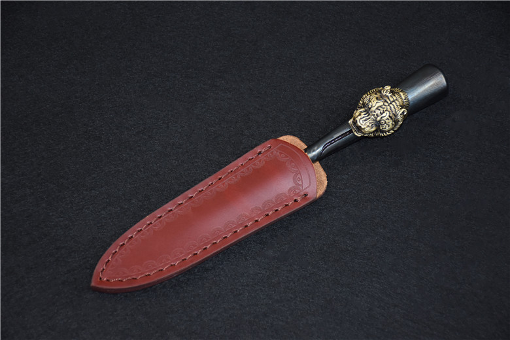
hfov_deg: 18.2
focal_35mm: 112
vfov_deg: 12.2
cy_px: 170
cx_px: 255
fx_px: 1594
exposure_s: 1/60
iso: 500
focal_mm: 75
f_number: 5
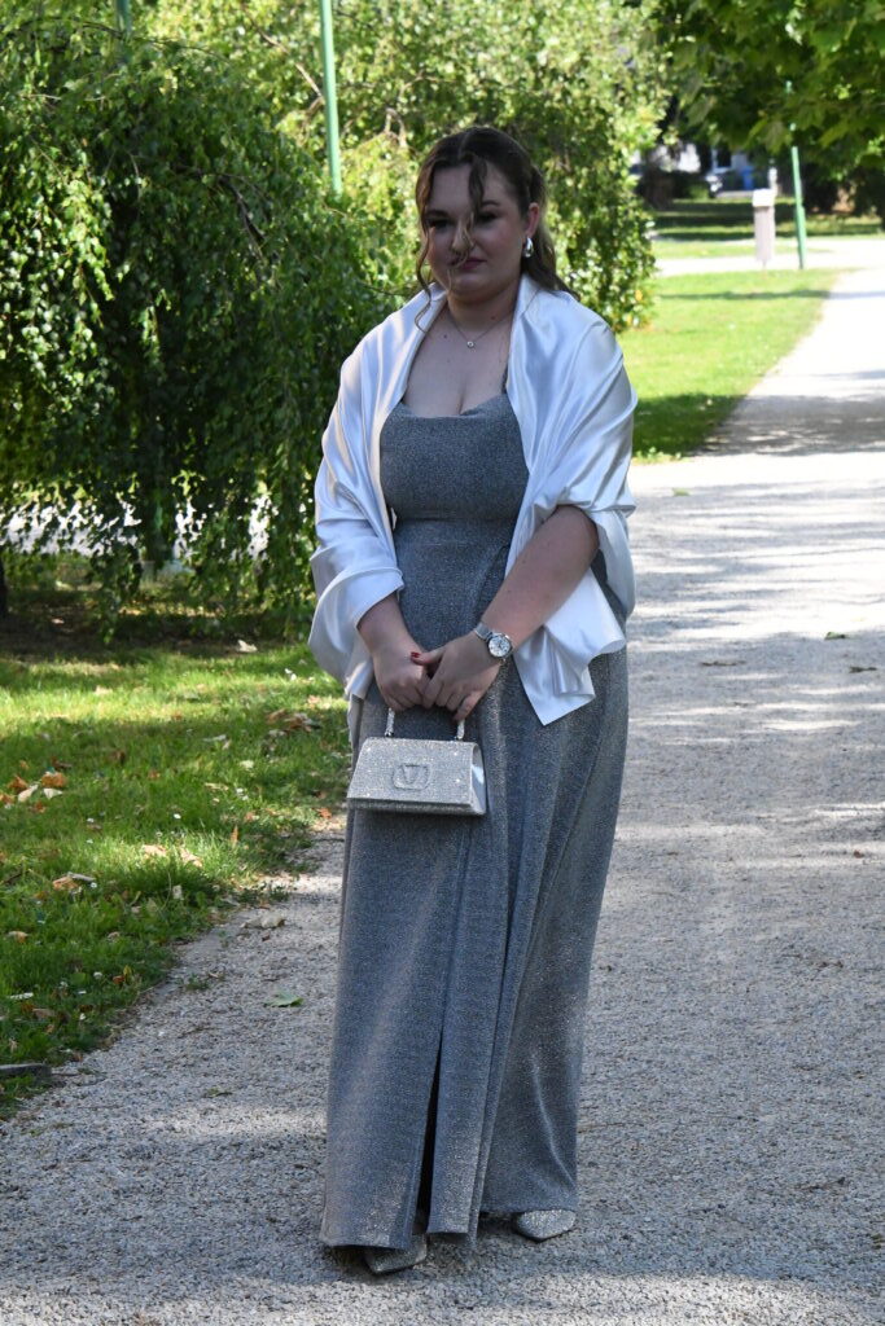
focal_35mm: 138
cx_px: 442
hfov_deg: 9.9
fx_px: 5087
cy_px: 663
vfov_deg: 14.9
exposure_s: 1/1600
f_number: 10
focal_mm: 92
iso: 4000
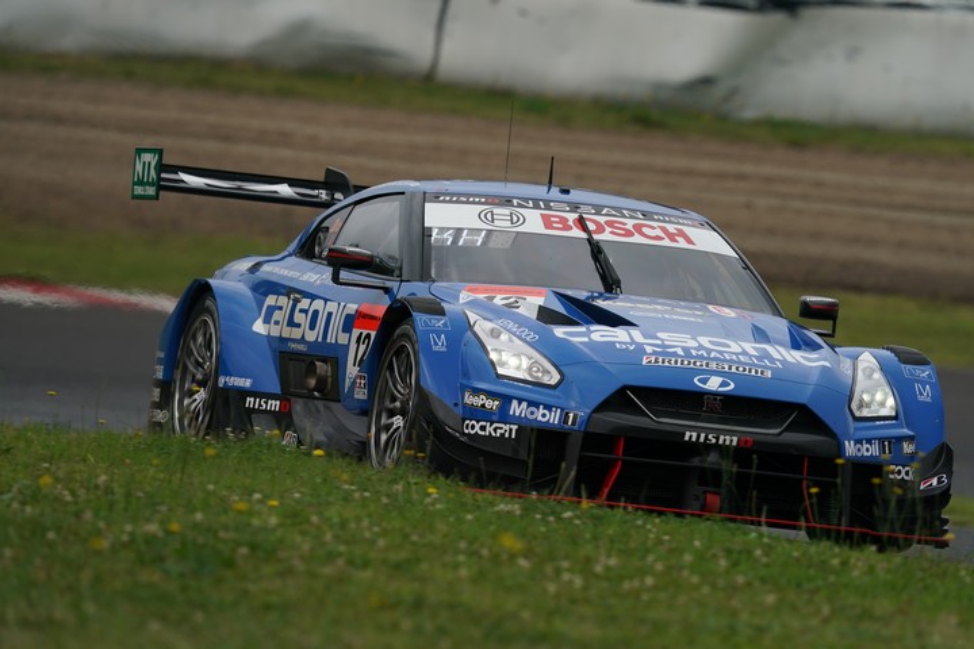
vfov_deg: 2.3
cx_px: 487
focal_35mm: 600
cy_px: 324
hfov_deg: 3.4
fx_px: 16232
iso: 320
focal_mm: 600
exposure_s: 1/800
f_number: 9
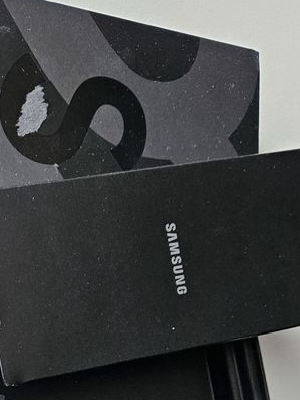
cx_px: 38
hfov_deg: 24.6
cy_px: 441
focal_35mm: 58
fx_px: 671
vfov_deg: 29.9
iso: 400
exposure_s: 1/100
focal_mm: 5.4
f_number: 1.8
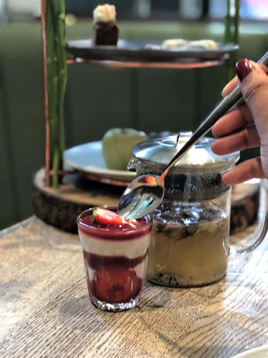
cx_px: 134
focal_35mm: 57
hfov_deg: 25.7
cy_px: 179
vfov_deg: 33.8
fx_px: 589
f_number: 2.8
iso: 160
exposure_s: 1/50
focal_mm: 6.6
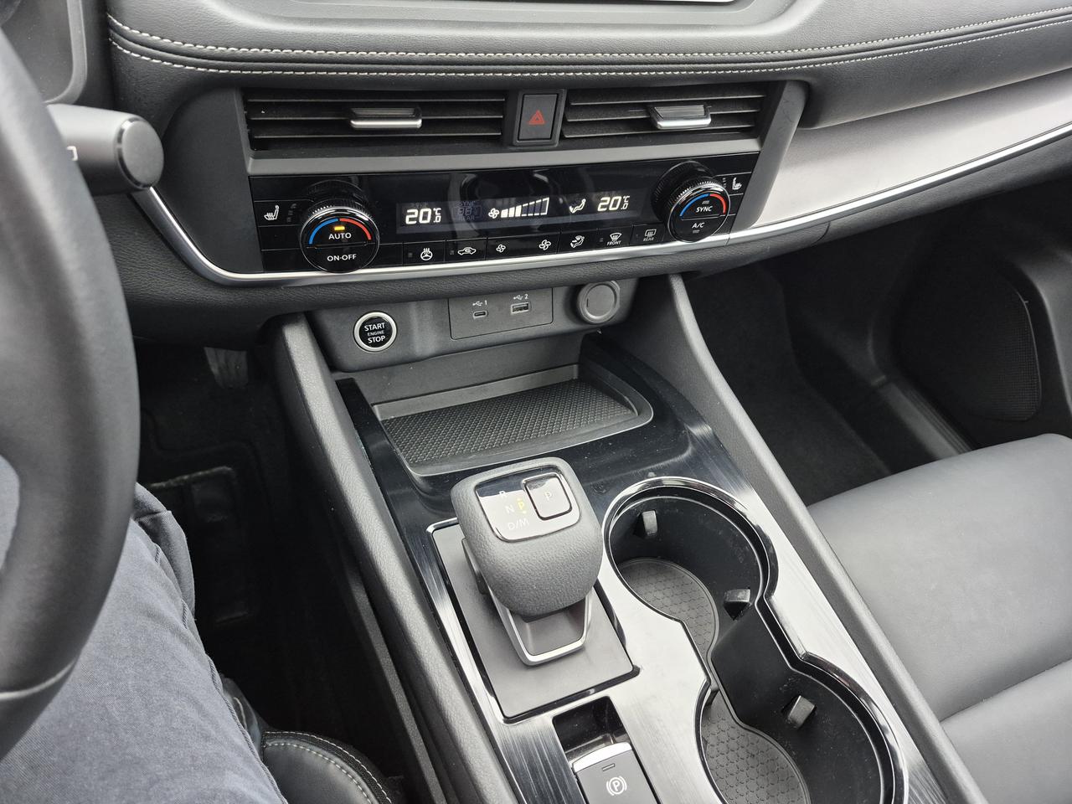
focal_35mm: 23
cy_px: 402
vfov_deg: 58.9
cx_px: 536
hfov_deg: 73.9
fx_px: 712
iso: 640
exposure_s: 1/120
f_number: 1.8
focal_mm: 5.4
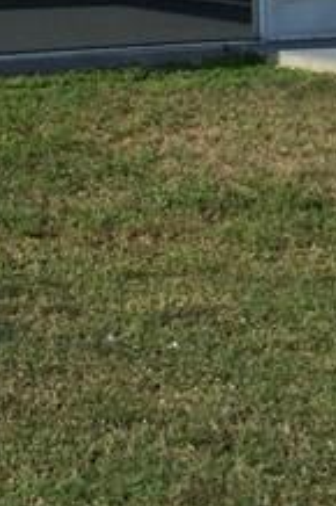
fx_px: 1991
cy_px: -209
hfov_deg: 8.9
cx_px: -429
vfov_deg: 13.7
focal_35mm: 142
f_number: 2.2
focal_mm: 4.15
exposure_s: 1/1520
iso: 32
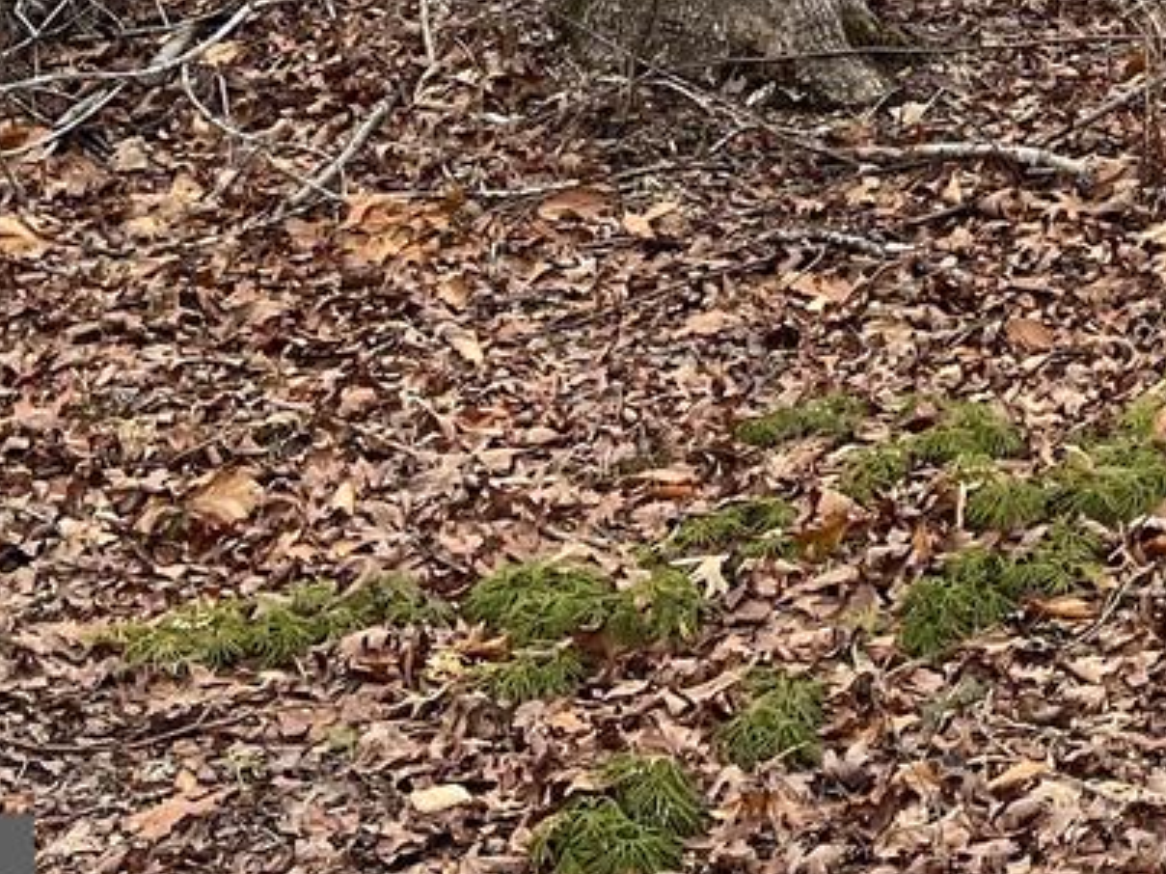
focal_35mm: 93
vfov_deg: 14.4
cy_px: -582
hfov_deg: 19.1
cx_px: 1609
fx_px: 3132
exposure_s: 1/668
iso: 50
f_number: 1.6
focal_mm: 5.1
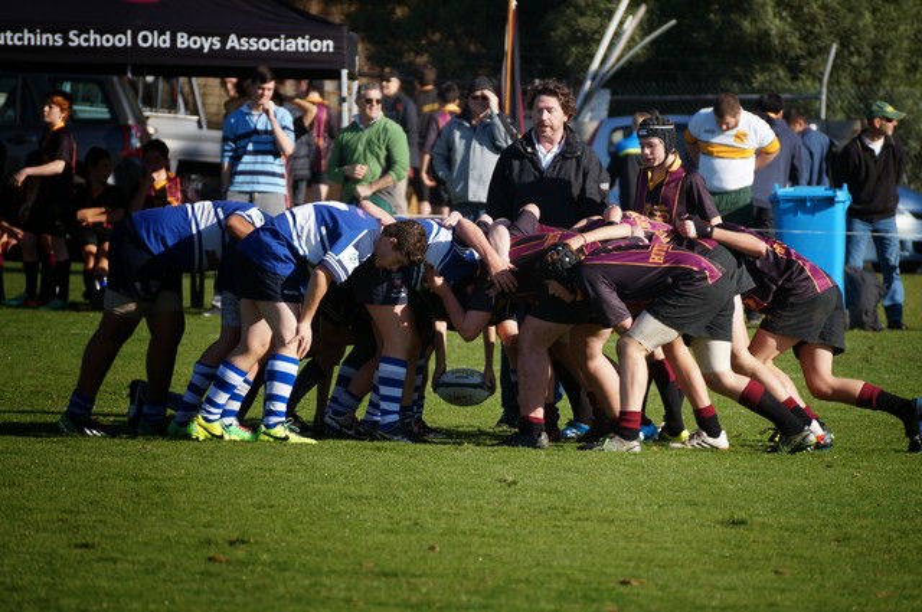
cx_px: 461
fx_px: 8825
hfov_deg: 6.0
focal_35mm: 345
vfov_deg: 4.0
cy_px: 306
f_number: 5.6
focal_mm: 230
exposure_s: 1/400
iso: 100
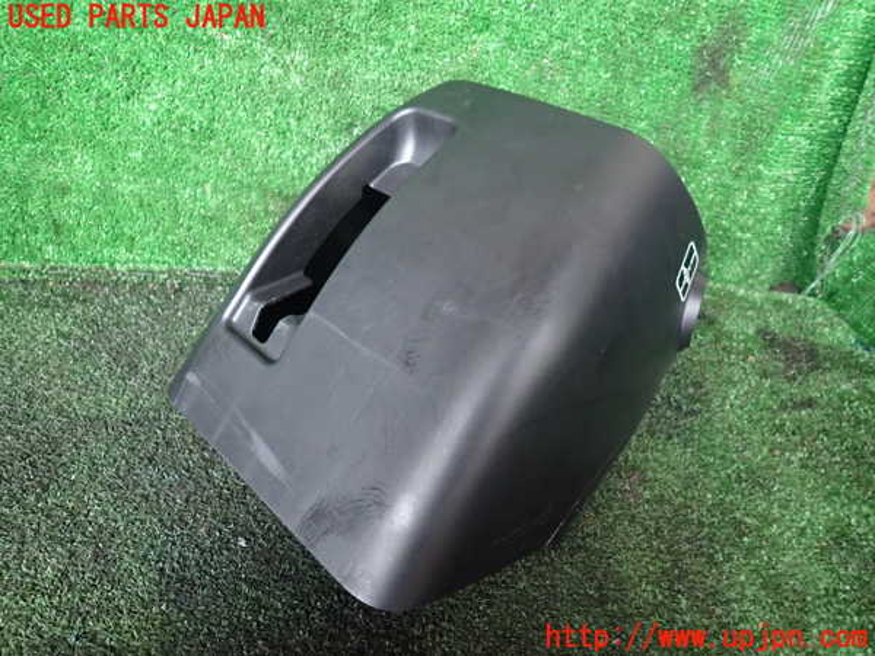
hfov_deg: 69.4
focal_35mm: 25
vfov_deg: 54.9
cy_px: 328
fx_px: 632
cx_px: 438
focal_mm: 4.5
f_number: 2
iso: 640
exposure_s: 1/30
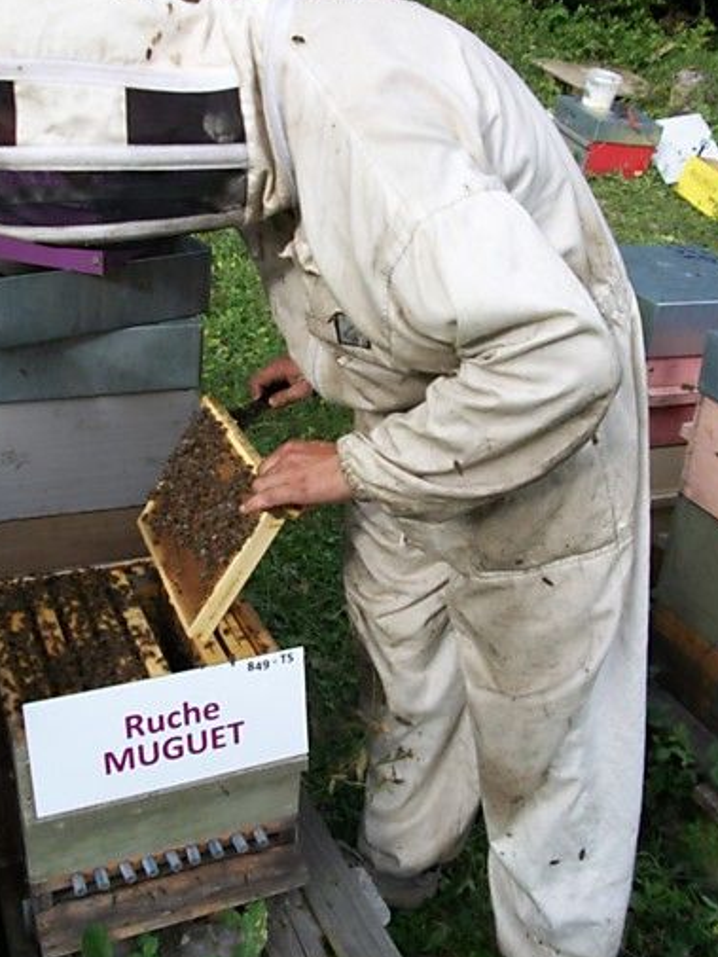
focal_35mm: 38
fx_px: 1050
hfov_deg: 37.7
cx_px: 322
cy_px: 421
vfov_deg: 48.9
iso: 80
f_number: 2.9
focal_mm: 5.7
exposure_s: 1/400
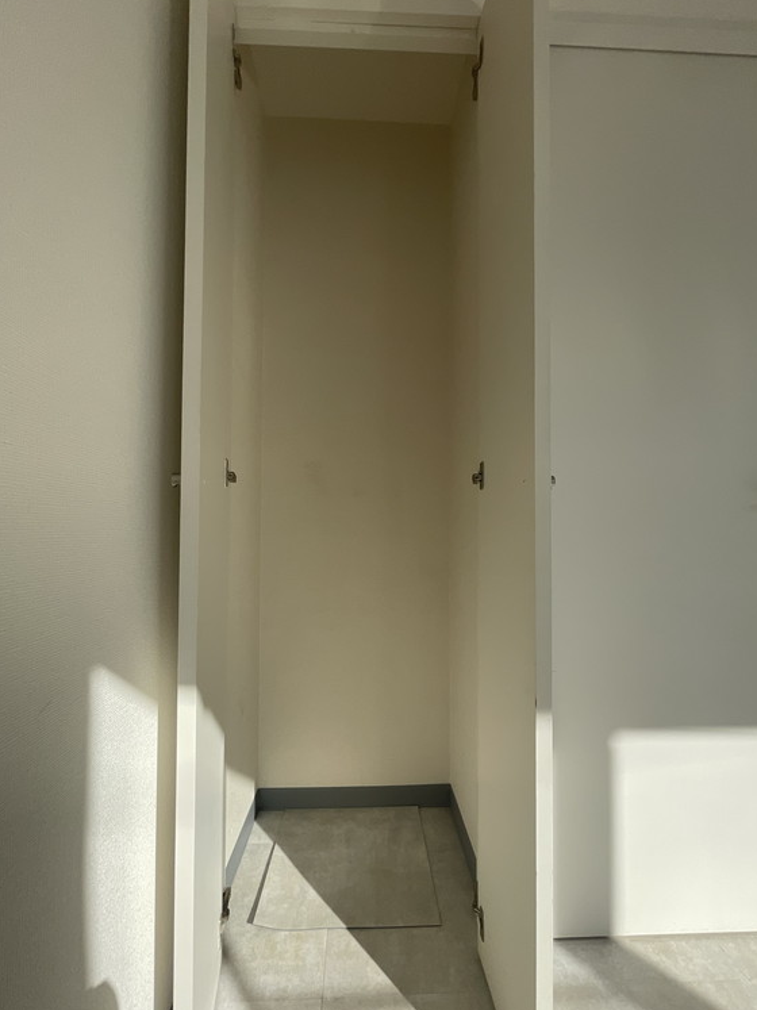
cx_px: 378
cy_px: 521
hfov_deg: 81.7
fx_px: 437
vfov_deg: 98.2
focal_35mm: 15
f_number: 2.4
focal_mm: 1.55
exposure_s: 1/1410
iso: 32
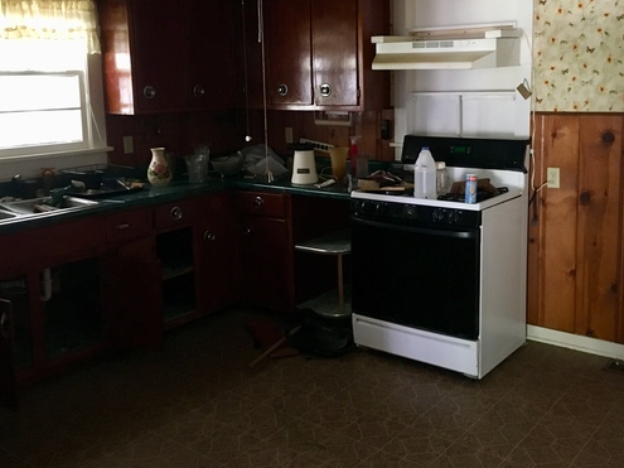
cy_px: 181
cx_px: 350
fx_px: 667
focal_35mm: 37
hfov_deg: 50.0
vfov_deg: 38.5
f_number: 2.2
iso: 400
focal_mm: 4.15
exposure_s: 1/15
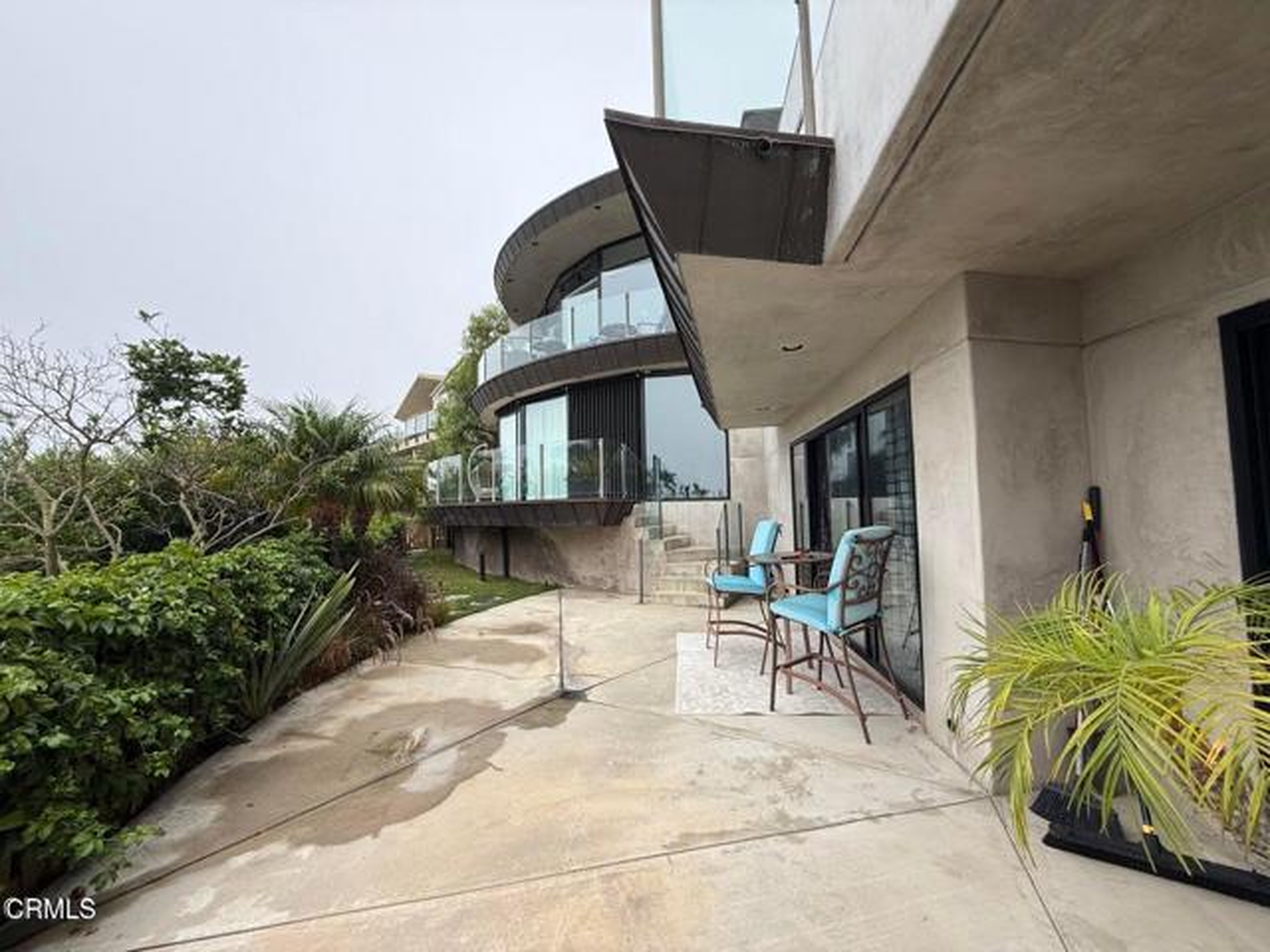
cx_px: 635
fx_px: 514
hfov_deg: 102.1
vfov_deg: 85.7
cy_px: 476
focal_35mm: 14
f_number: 2.2
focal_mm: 2.22
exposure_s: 1/506
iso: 64
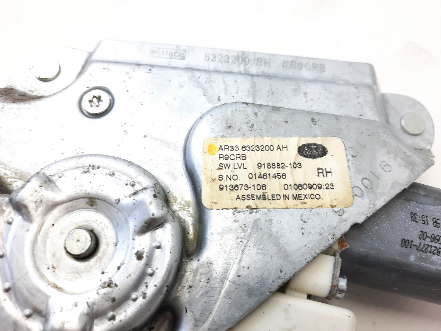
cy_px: 166
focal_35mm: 25
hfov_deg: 69.4
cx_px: 220
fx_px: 318
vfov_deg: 54.9
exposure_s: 1/50
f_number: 2
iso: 100
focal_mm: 4.6
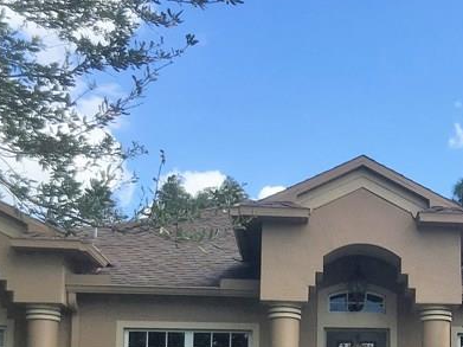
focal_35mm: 76
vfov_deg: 18.7
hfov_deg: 24.7
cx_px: 443
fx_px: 1016
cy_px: 370
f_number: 2.2
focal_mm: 4.15
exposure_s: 1/1202
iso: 25
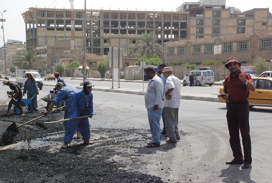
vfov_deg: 28.2
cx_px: 136
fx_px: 364
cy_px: 92
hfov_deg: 41.0
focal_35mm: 48
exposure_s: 1/1250
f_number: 18
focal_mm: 32
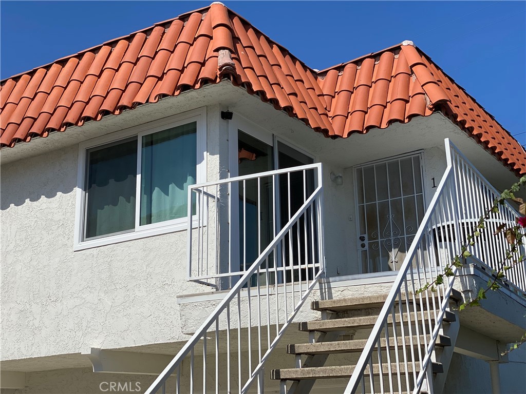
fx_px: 790
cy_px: 197
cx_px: 263
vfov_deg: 28.0
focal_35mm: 52
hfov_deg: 36.8
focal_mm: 6
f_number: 2
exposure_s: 1/3425
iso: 20
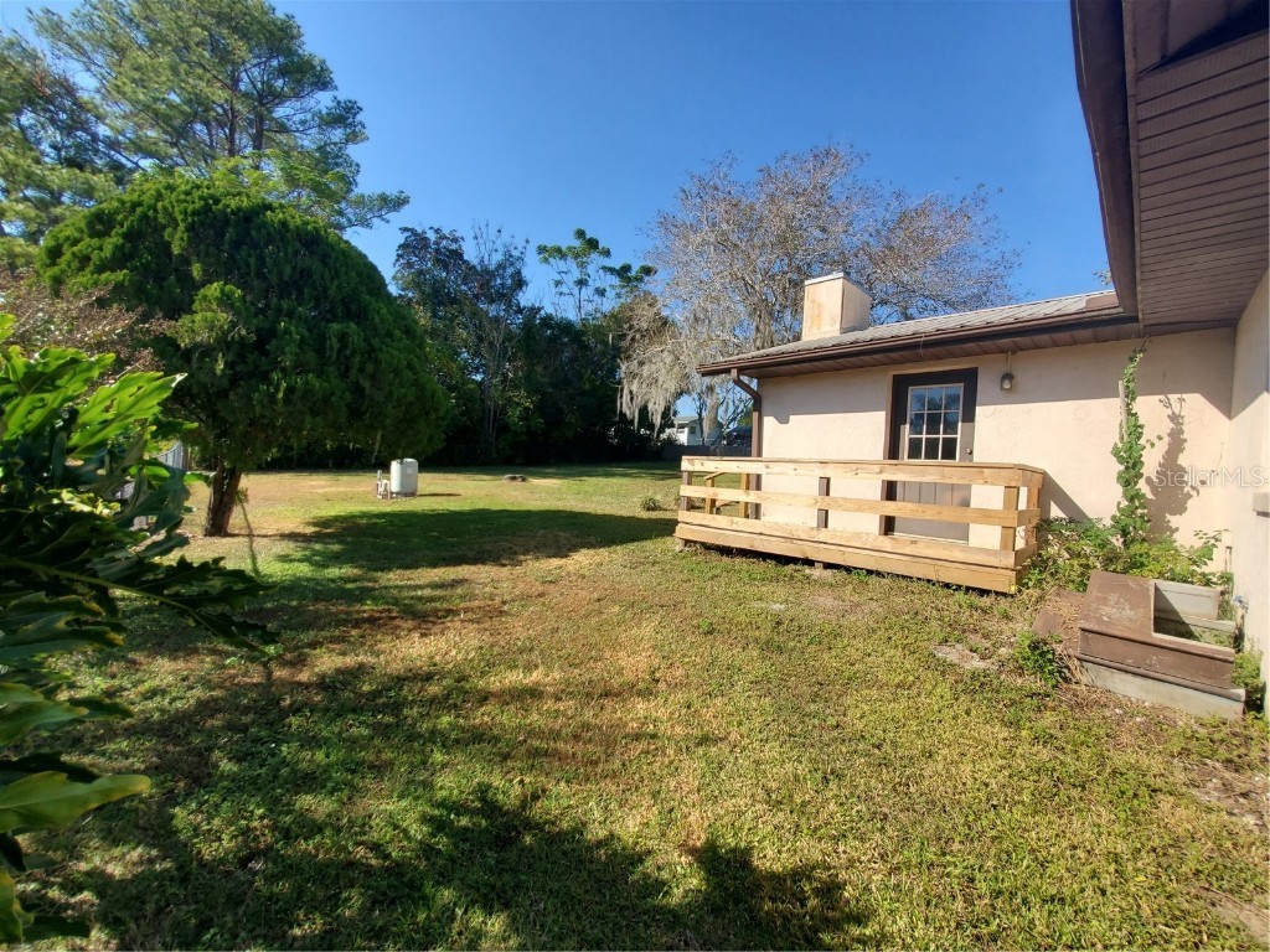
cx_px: 635
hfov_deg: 106.2
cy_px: 476
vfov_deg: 89.9
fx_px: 477
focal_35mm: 13
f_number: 2.2
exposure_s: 1/900
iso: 50
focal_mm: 1.8
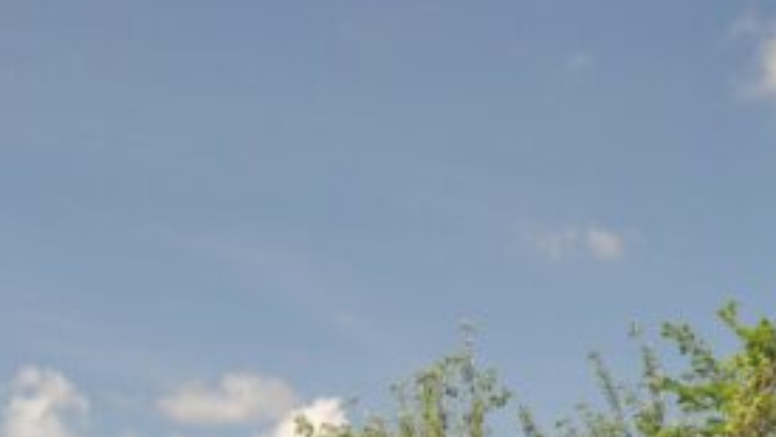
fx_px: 3129
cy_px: 727
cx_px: 714
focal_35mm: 152
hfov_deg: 14.0
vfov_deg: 7.8
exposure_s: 1/320
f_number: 9
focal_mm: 26
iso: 400
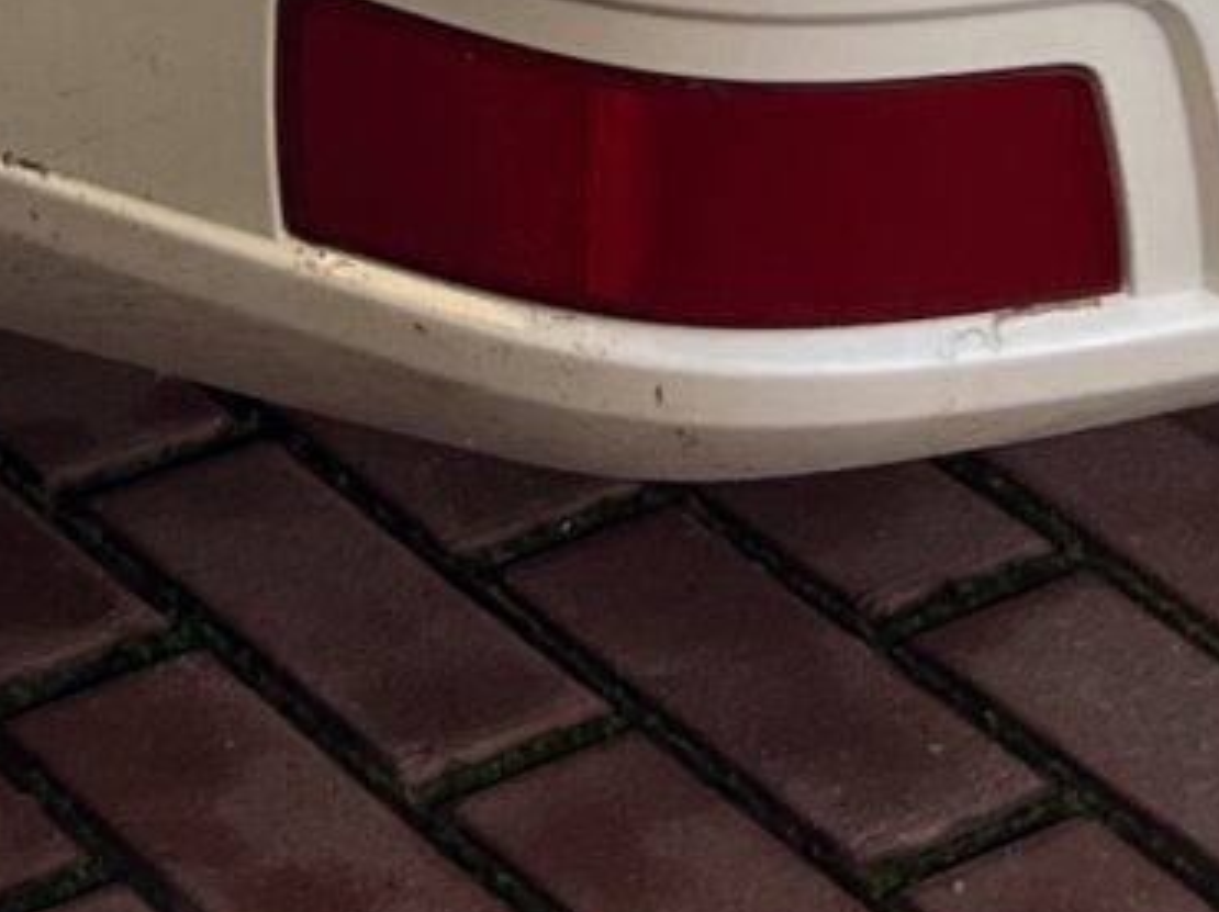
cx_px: -451
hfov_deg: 10.7
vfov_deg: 7.4
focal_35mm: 180
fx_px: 6335
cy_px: -1673
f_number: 1.6
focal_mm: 5.1
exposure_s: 1/163
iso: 40
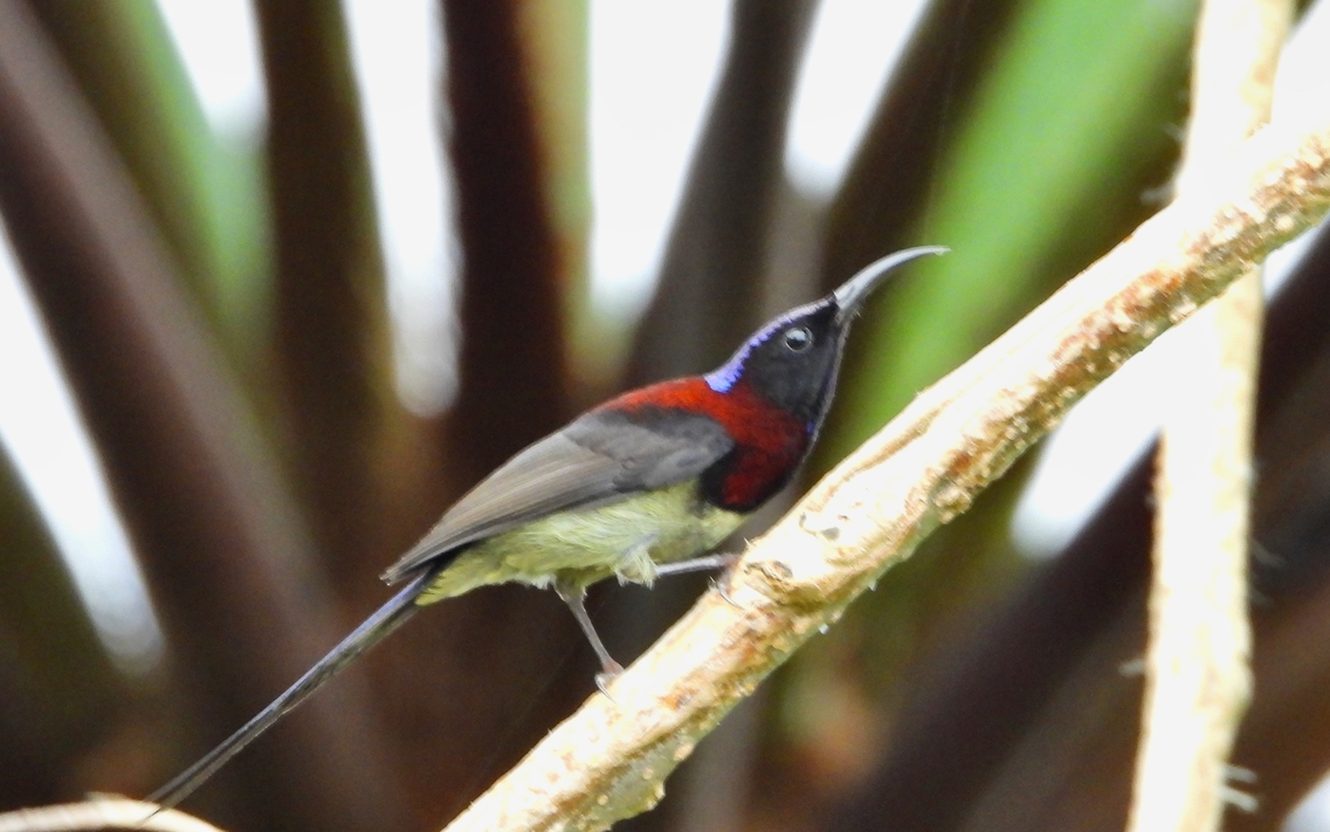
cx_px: 664
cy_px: 482
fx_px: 30814
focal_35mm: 850
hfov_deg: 2.5
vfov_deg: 1.5
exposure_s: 1/30
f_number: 5.6
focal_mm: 144
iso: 800
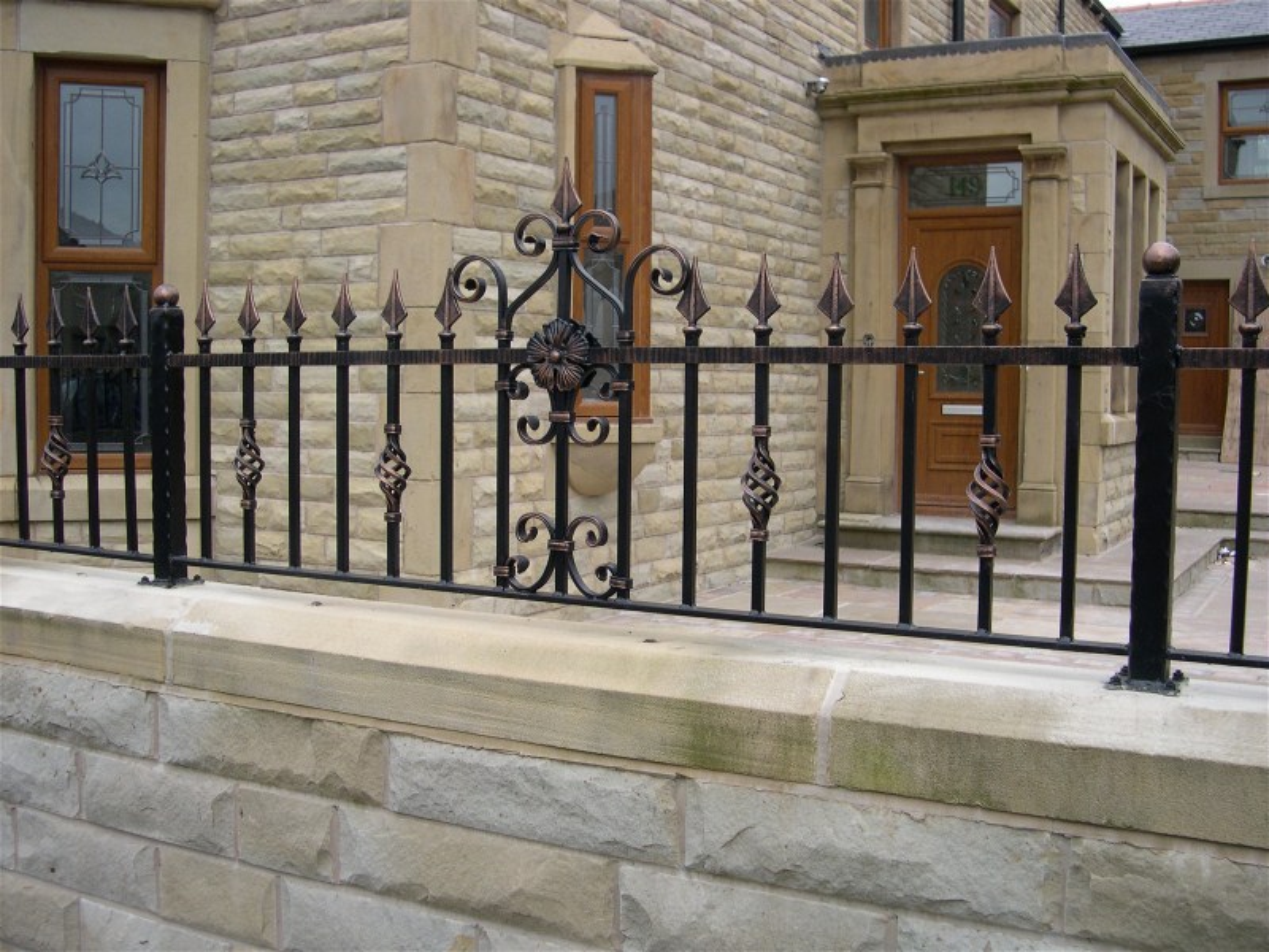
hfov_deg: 49.0
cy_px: 476
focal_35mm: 38
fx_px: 1393
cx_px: 634
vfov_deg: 37.7
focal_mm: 8
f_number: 2.8
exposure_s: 1/347
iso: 100
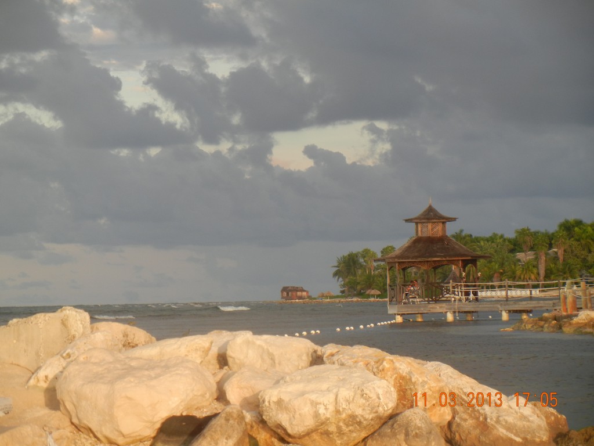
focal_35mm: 174
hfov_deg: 11.4
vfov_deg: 8.5
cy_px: 223
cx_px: 297
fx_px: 2986
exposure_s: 1/170
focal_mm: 31.4
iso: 160
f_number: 4.6
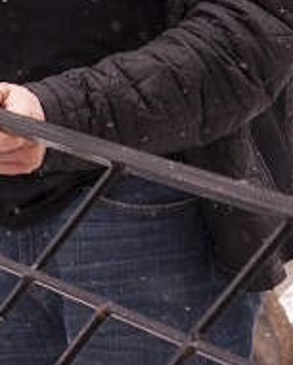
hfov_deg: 4.6
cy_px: 101
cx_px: -291
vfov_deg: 5.8
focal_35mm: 331
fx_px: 3585
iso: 200
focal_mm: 44
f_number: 3.5
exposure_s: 1/200
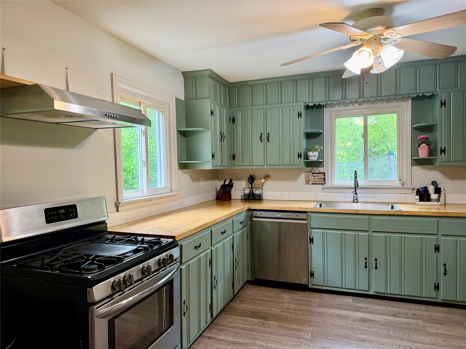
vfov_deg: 56.8
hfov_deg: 71.6
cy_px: 174
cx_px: 233
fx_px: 323
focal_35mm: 24
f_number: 1.78
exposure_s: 1/60
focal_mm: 6.76
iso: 160
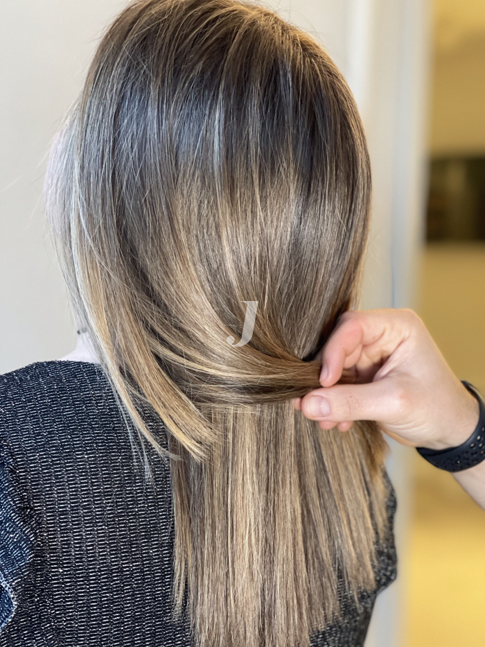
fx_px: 1195
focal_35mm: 64
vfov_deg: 30.3
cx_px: 242
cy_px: 324
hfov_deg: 22.9
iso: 250
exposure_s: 1/40
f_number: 2.2
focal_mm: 7.5
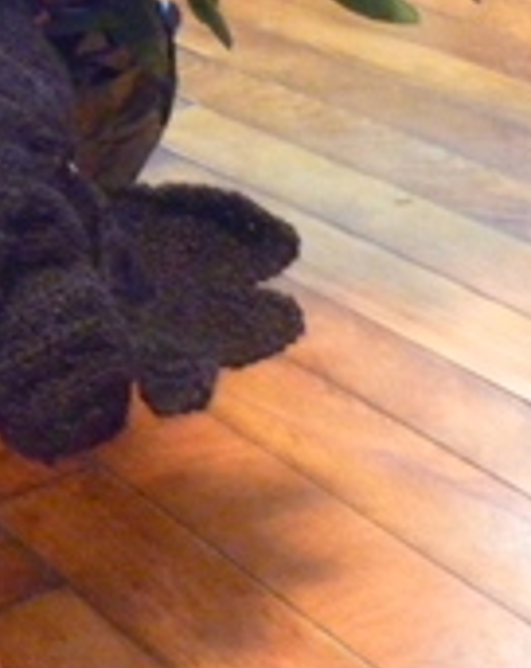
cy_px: 121
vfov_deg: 22.2
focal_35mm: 85
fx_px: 1676
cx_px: -62
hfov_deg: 17.4
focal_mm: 5.5
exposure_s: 1/8
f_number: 2.8
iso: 800
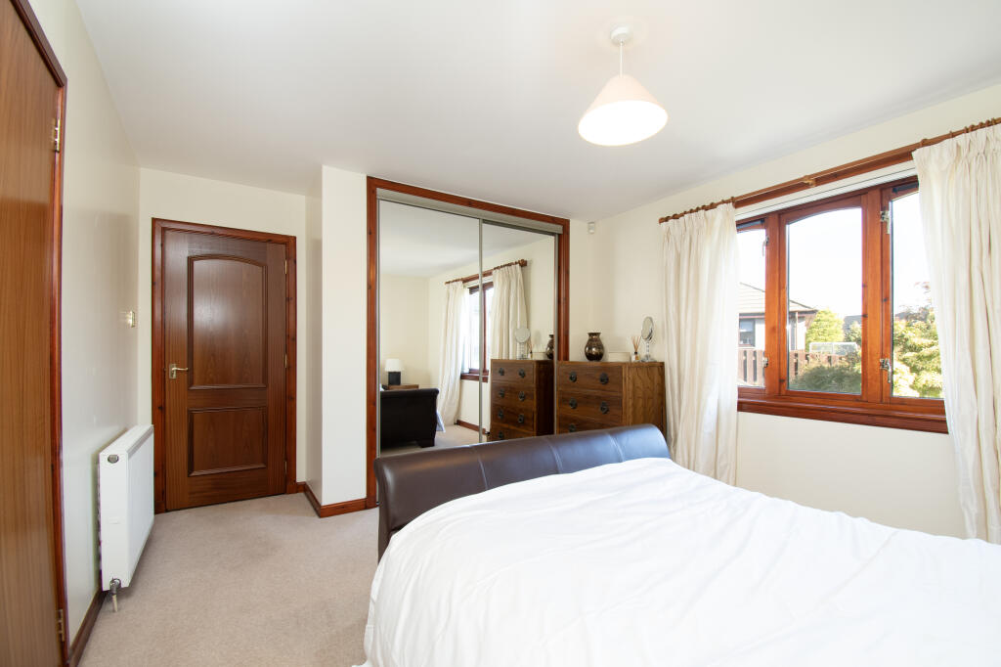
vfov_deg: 77.3
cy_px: 334
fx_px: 417
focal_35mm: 15
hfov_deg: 100.4
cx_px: 500
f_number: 9
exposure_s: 1/10
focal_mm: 10
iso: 320
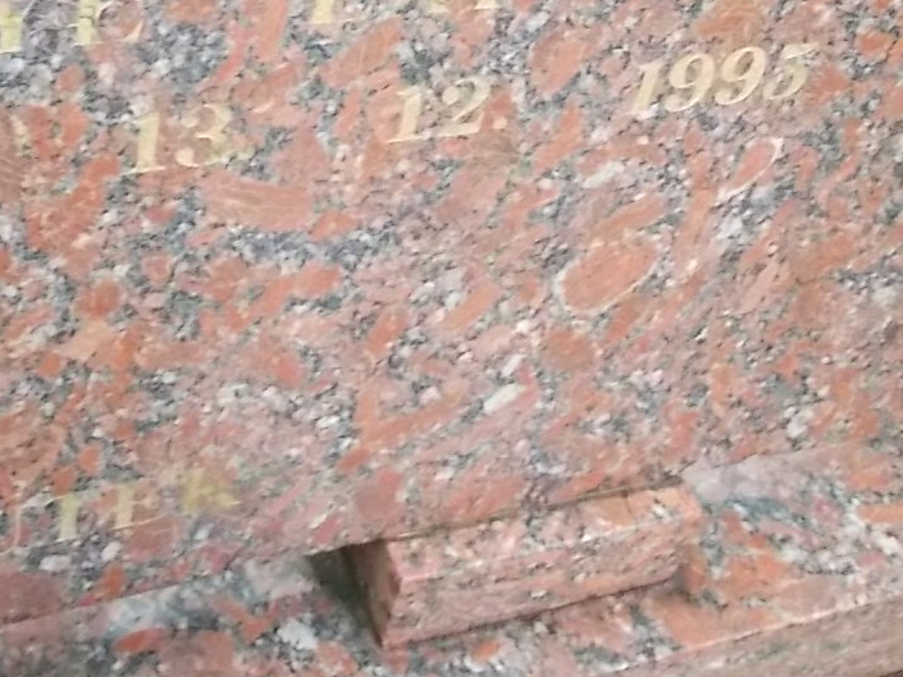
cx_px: 336
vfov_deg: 23.6
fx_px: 1539
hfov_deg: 32.5
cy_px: -23
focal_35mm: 59
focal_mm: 4.6
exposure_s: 1/100
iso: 400
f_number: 8
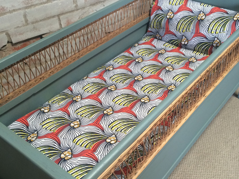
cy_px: 100
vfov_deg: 36.8
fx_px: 269
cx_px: 120
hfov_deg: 47.9
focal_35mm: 39
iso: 80
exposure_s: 1/30
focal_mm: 4.15
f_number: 2.2
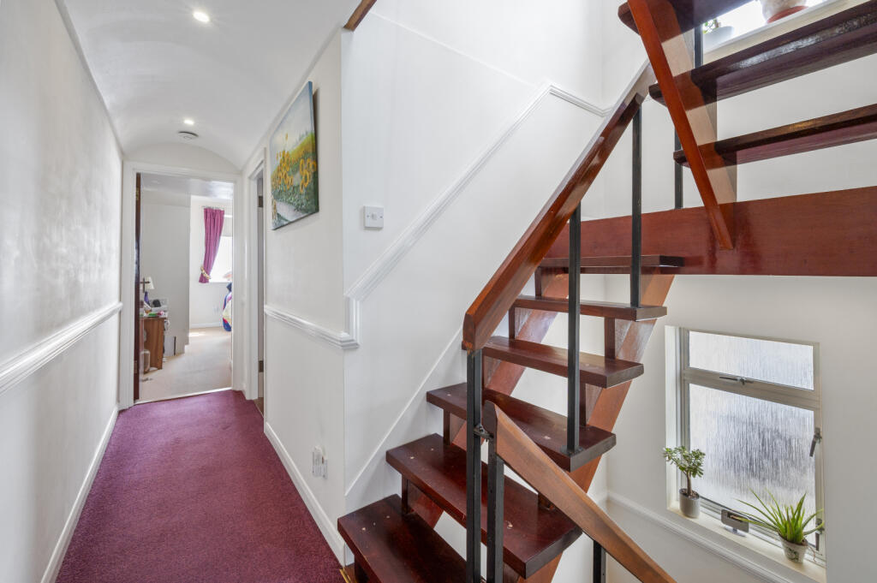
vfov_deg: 81.1
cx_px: 438
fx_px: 341
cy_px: 292
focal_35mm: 14
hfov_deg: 104.3
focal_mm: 14
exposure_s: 2.5
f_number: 16
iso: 200
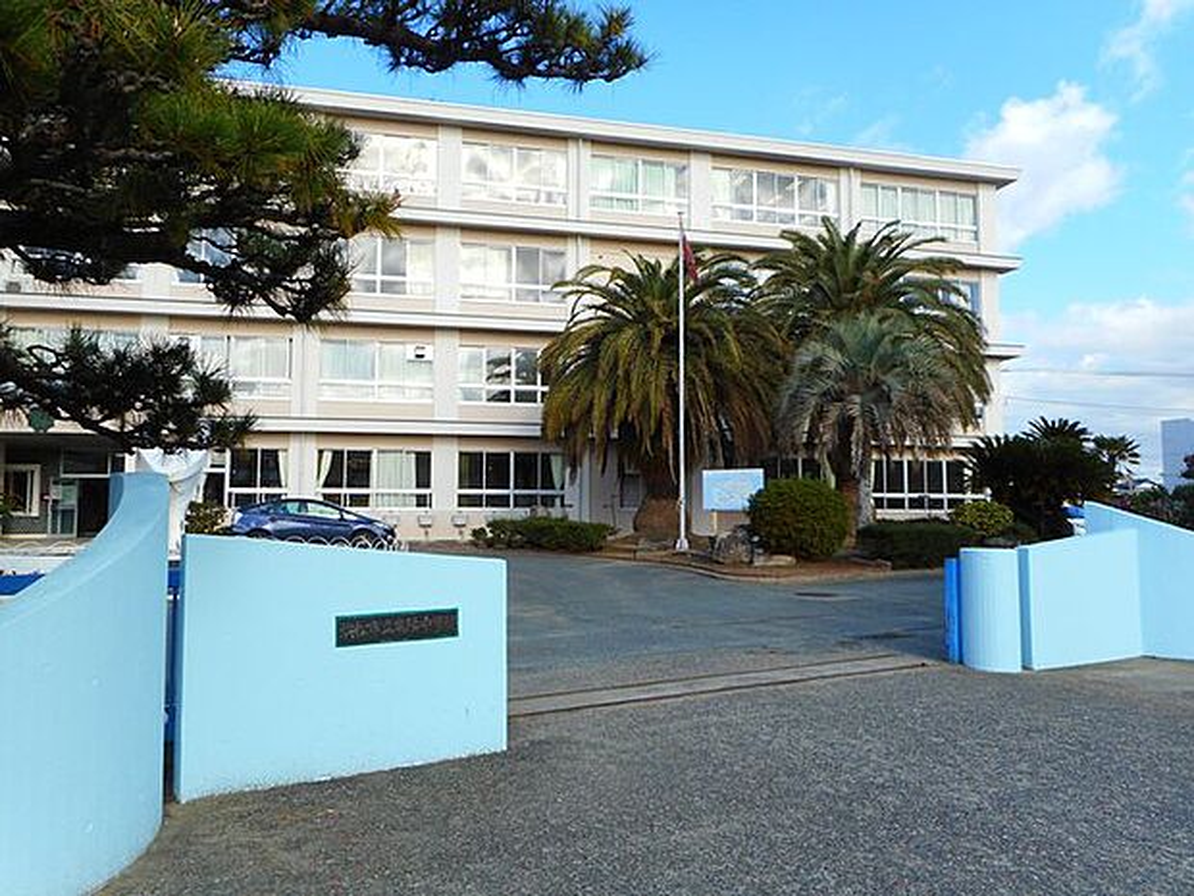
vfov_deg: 54.9
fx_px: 862
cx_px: 597
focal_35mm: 25
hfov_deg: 69.4
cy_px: 448
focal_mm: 4.5
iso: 80
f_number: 3.7
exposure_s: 1/320
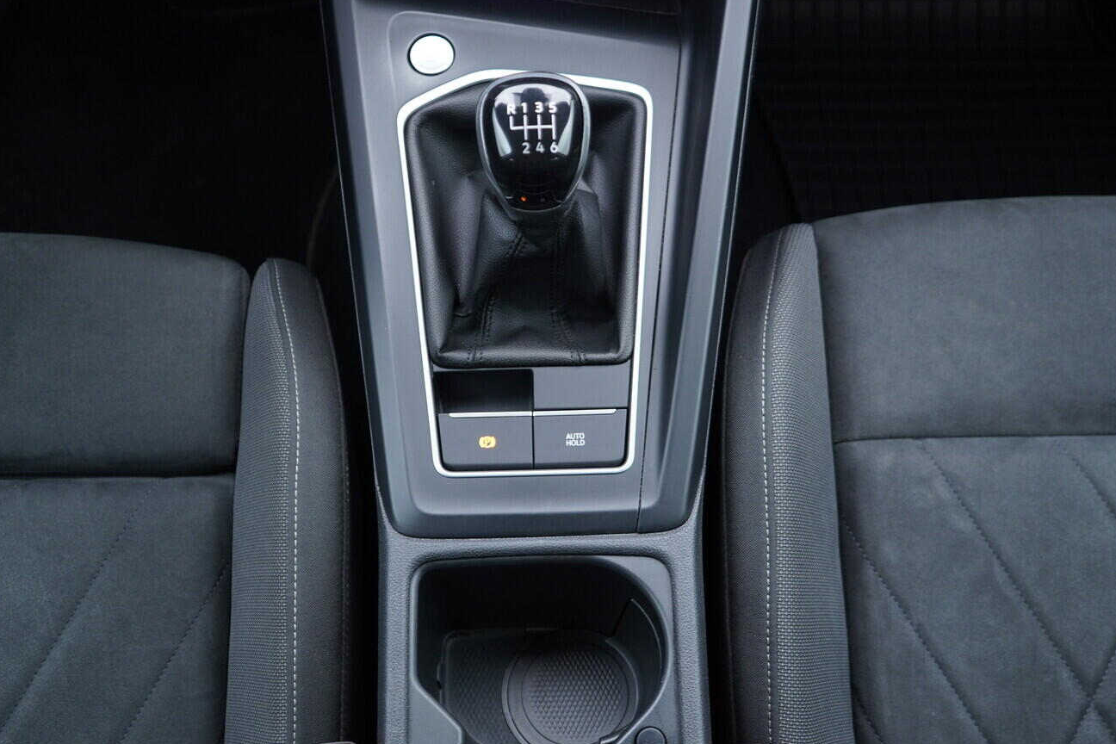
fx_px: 1240
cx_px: 543
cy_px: 402
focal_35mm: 40
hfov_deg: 48.5
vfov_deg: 33.4
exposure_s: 1/40
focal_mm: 24
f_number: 2.8
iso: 400
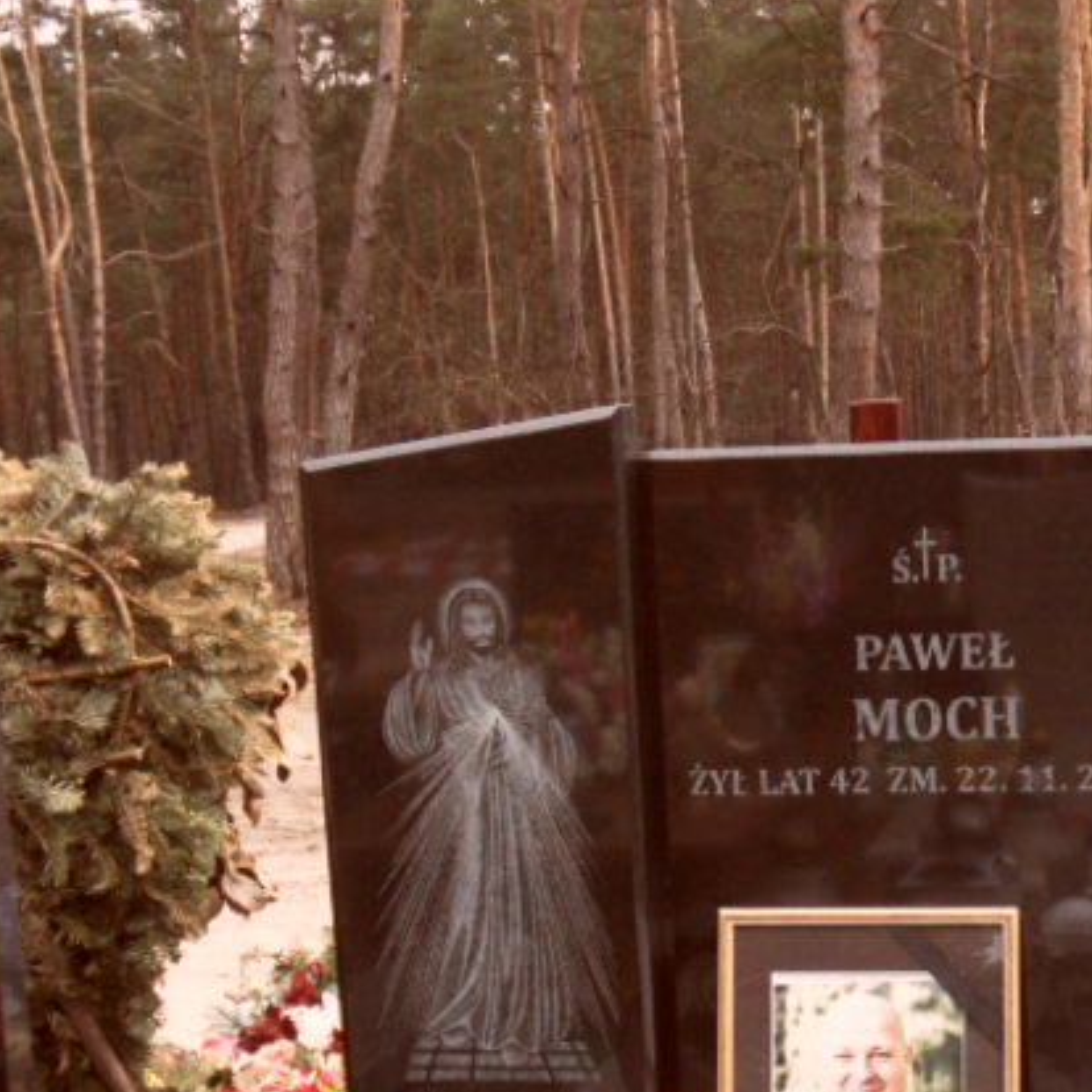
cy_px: 944
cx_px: 907
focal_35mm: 70
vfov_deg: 24.1
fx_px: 2498
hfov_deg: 24.2
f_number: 3.4
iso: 80
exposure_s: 1/90
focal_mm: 5.3
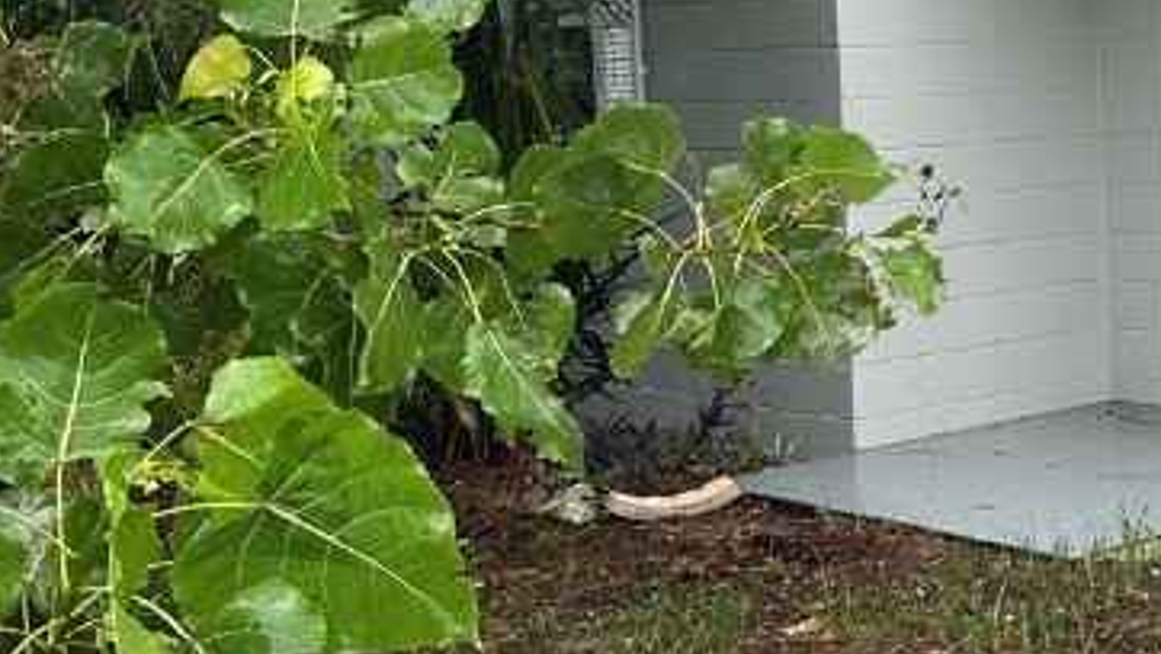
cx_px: 1482
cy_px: 99
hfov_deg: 25.0
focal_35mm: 74
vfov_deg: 16.2
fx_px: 2279
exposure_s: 1/962
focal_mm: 6.86
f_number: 1.78
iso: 80
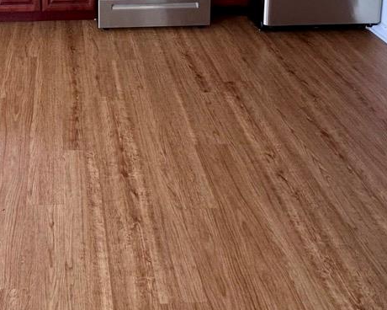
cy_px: -142
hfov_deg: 45.0
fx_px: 435
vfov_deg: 28.0
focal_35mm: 38
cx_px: 66
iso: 125
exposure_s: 1/99
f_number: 2.2
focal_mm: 2.22
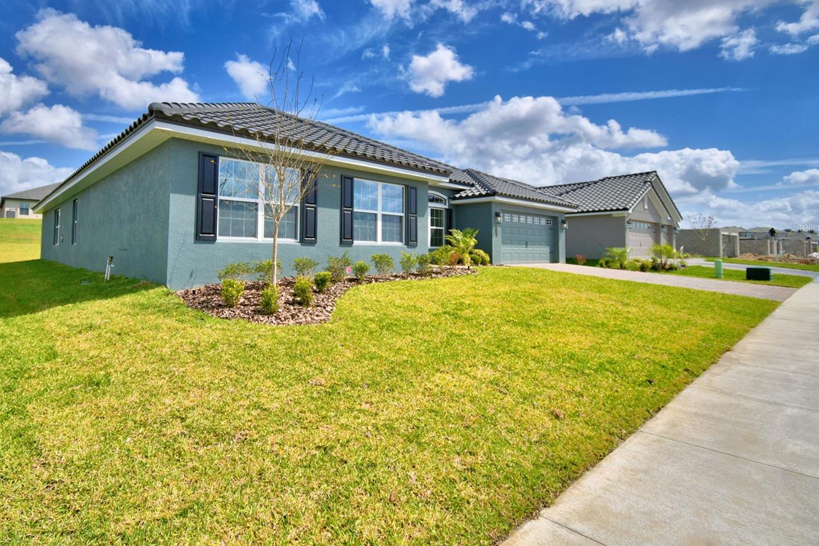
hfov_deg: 89.5
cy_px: 227
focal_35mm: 18
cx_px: 356
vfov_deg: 66.9
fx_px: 409
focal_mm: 10
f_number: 4.5
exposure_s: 1/2000
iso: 100
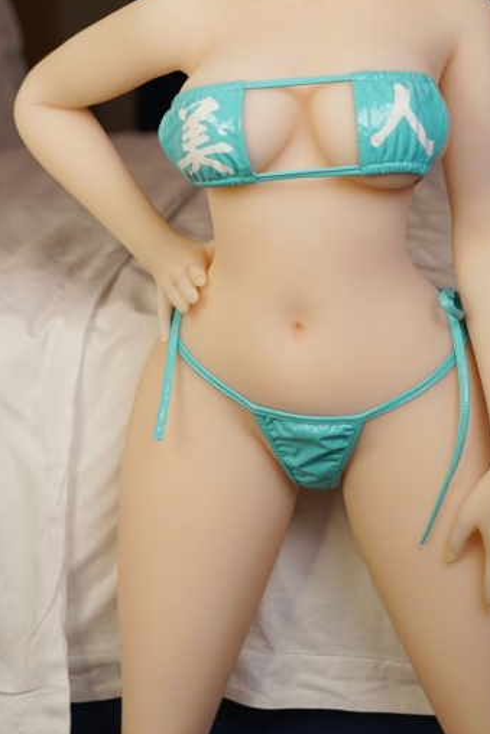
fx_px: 1265
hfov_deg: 21.9
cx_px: 267
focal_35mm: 62
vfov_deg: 32.2
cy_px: 266
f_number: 2.8
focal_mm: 35
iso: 320
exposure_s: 1/100
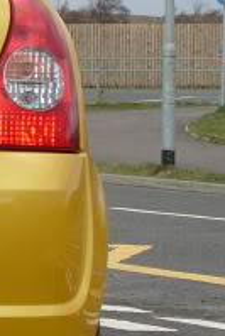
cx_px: -313
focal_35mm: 187
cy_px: 201
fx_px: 1750
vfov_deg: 11.0
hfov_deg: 6.9
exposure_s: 1/180
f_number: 4.4
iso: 80
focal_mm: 7.8
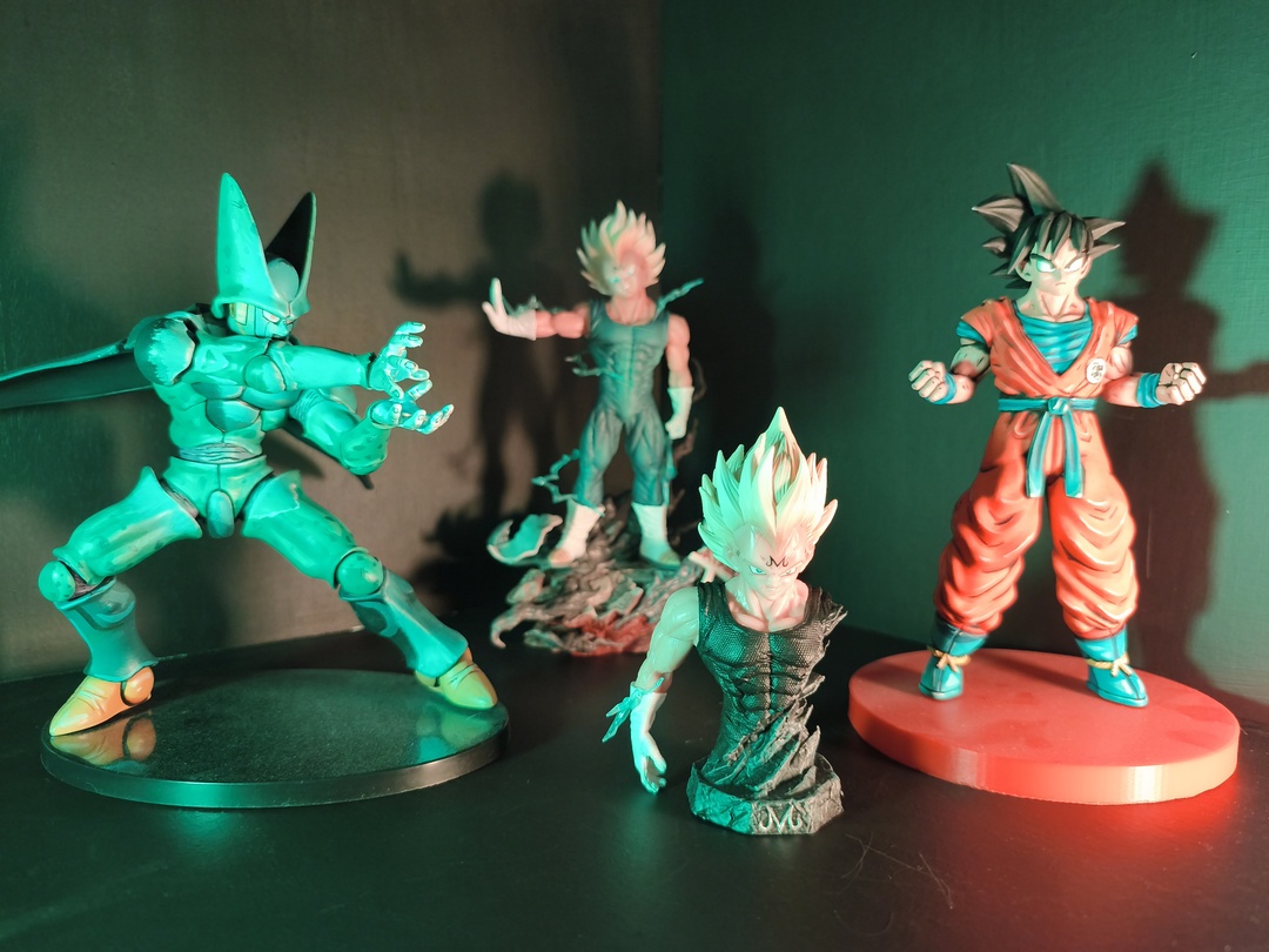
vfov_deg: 58.9
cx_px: 634
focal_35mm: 23
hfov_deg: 73.9
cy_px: 476
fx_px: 843
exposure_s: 1/33.3
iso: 1600
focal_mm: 6.18
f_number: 1.65
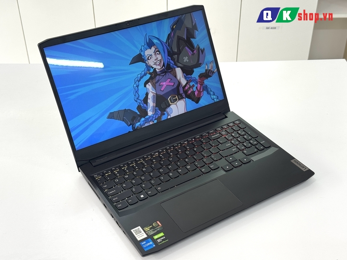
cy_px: 130
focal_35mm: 48
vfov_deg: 30.3
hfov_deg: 39.7
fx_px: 481
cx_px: 174
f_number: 1.78
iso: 50
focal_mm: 6.76
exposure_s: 1/121
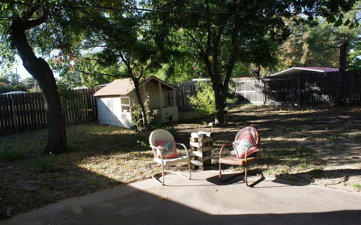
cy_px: 116
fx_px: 290
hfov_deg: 63.7
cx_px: 179
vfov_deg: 42.4
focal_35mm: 30
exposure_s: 1/60
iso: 200
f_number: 11
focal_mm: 19
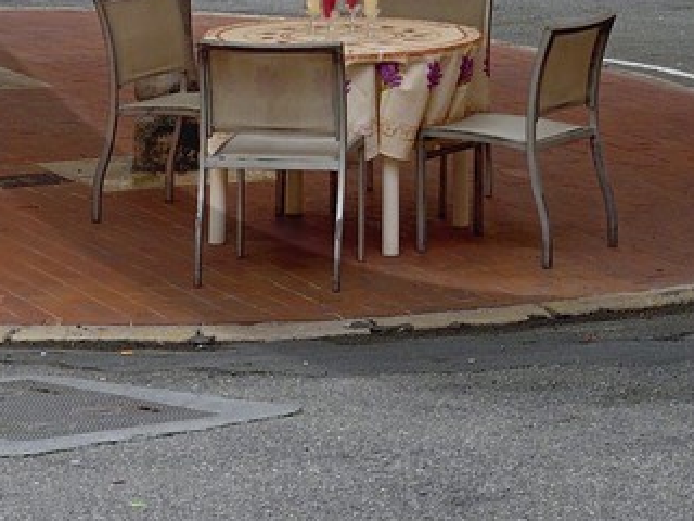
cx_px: 583
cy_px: -499
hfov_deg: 9.1
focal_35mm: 216
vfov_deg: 6.7
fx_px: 4330
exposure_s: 1/200
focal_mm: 45
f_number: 11
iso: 400
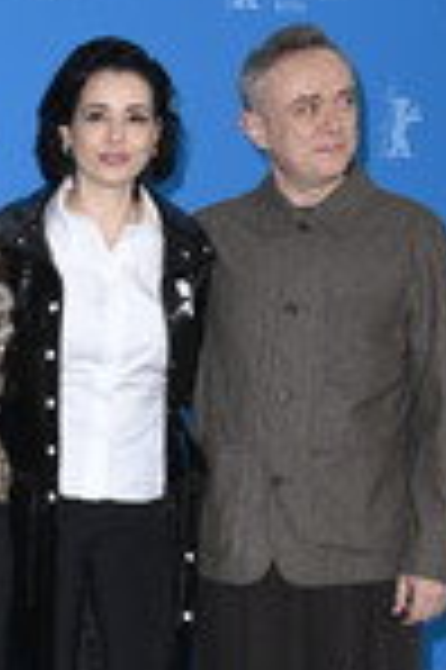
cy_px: 540
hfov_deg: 11.1
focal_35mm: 121
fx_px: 2254
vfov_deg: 16.8
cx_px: -86
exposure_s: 1/250
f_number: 5.6
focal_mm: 45
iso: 640
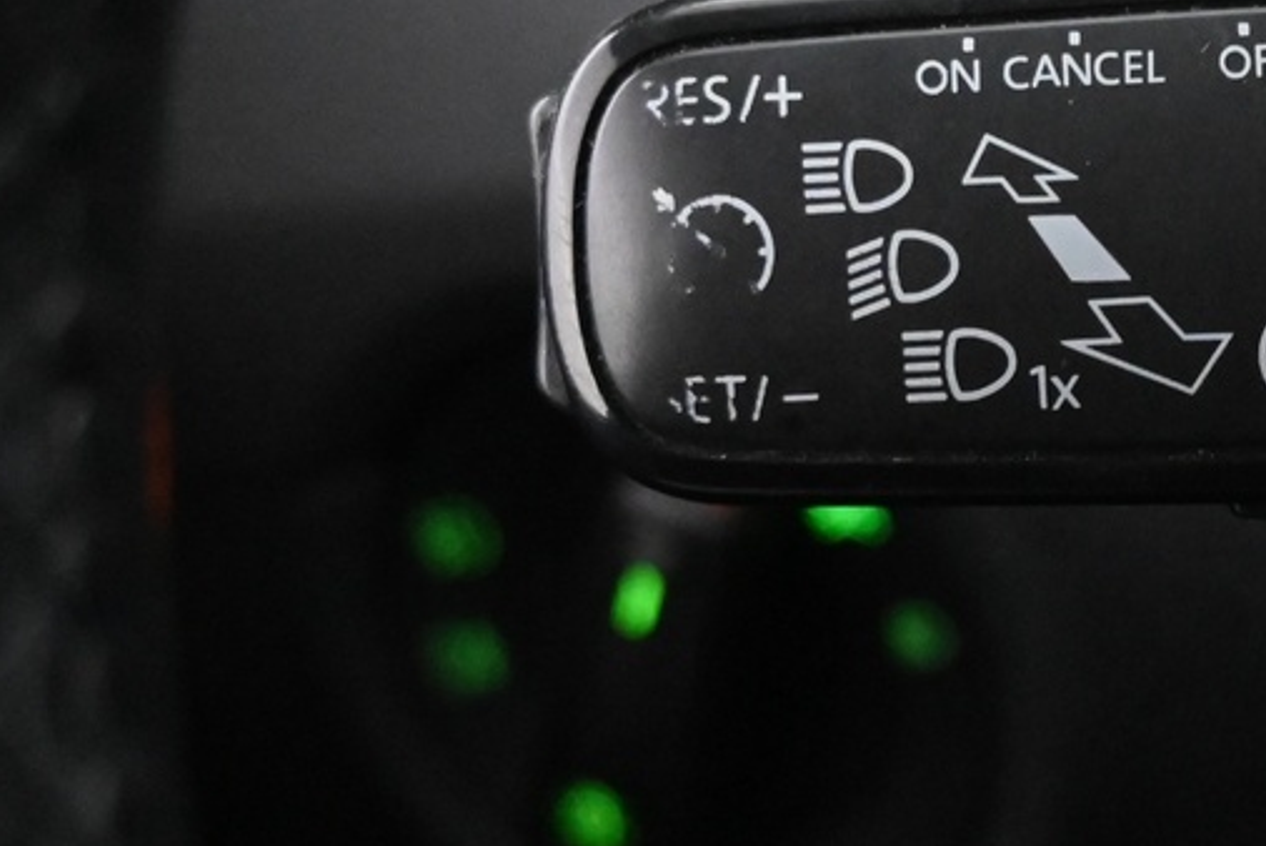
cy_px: 260
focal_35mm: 98
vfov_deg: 13.9
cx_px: 1394
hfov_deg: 19.8
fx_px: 3462
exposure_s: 1/30
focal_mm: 20.5
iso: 5600
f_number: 3.8
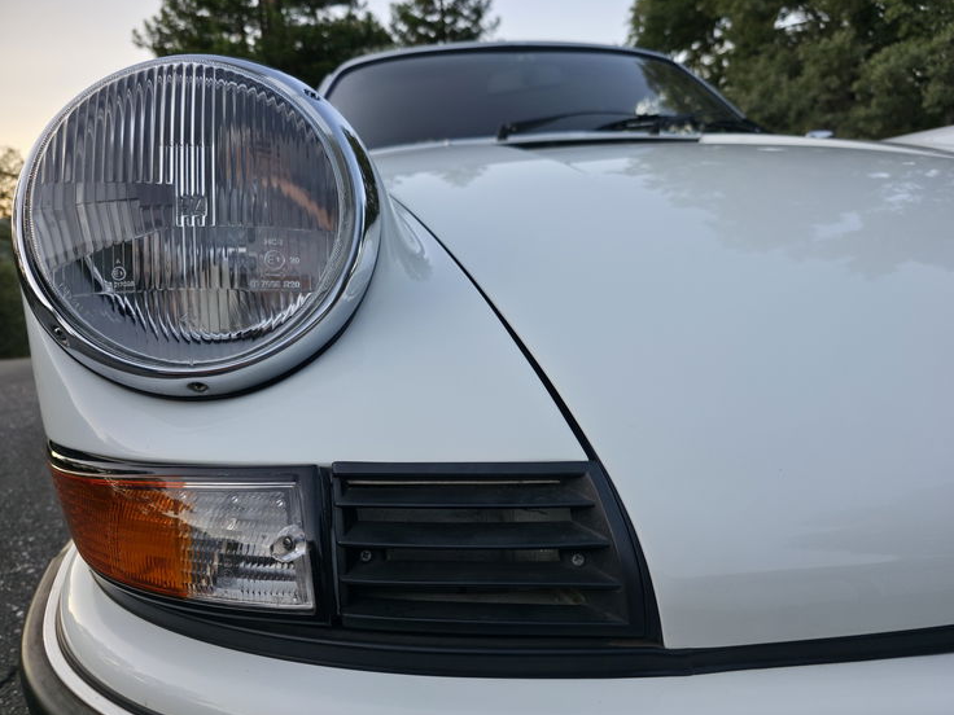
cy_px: 365
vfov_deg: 56.8
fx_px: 661
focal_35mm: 24
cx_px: 477
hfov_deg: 71.6
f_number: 1.7
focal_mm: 6.3
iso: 50
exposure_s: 1/180
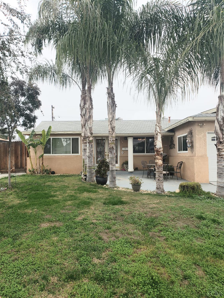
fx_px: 224
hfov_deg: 53.1
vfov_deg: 67.3
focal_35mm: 26
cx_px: 112
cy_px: 149
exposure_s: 1/552
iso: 50
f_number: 2.4
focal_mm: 4.3
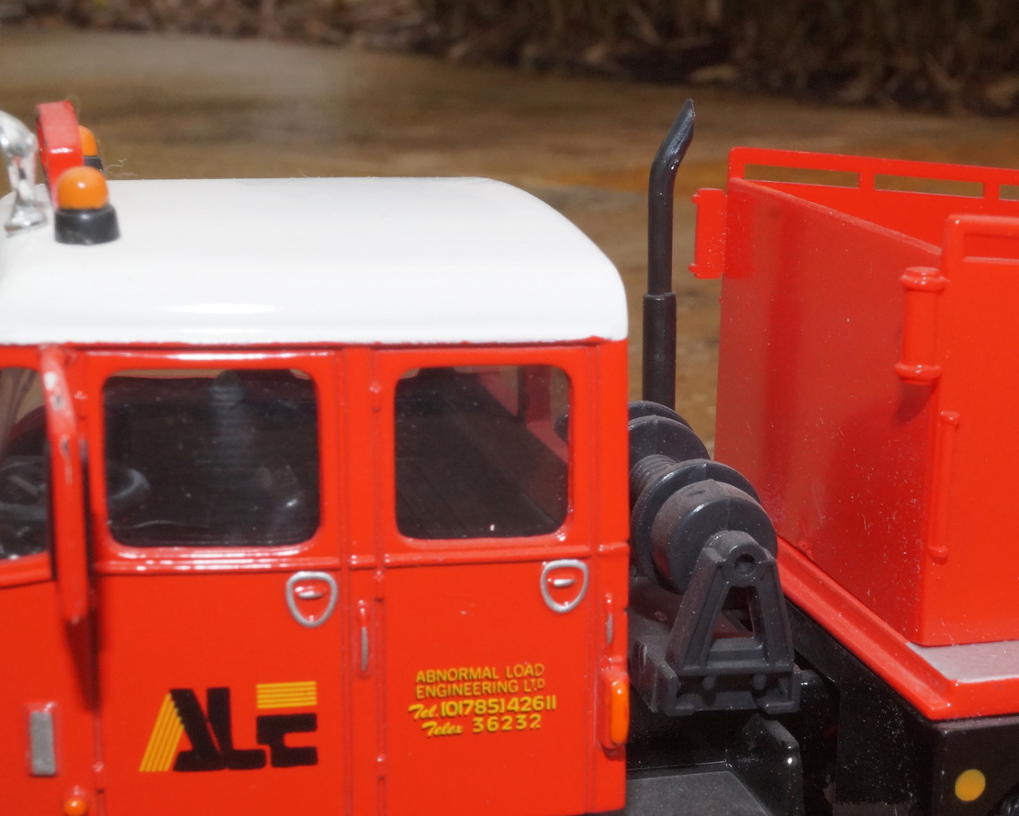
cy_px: 517
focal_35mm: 71
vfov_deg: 21.5
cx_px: 798
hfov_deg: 26.3
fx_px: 2141
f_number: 22
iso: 800
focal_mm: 28
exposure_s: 1/60
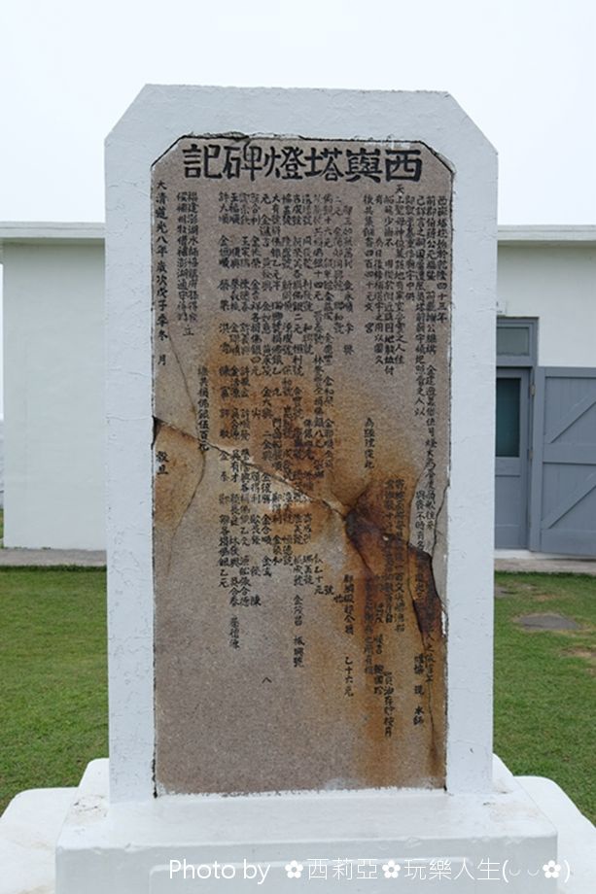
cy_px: 447
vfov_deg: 53.1
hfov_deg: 36.9
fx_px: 894
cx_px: 298
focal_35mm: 36
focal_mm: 24
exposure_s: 1/420
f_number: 5.6
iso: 320
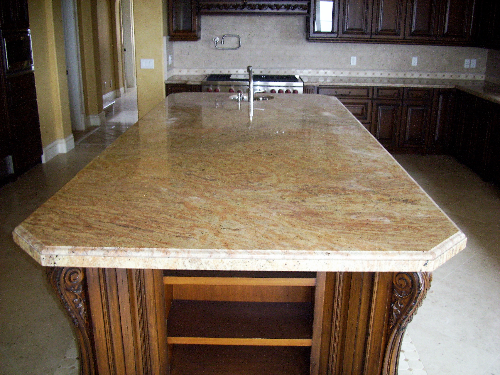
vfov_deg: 41.8
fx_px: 491
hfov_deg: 54.0
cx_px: 250
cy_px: 188
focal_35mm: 34
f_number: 2.9
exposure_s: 1/40
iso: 160
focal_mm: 5.7
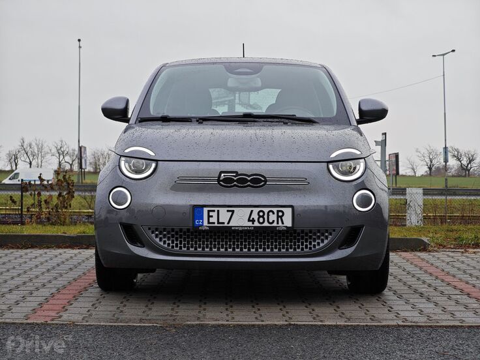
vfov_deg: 19.6
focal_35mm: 75
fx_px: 1040
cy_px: 180
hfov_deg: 26.0
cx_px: 240
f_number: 1.8
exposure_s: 1/185
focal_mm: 12.28
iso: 50
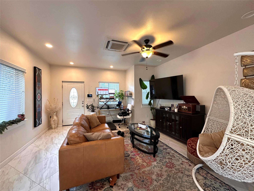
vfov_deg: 85.7
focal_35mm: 14
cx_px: 127
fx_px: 103
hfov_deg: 102.1
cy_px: 96
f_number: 2.2
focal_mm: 2.22
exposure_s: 1/120
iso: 320
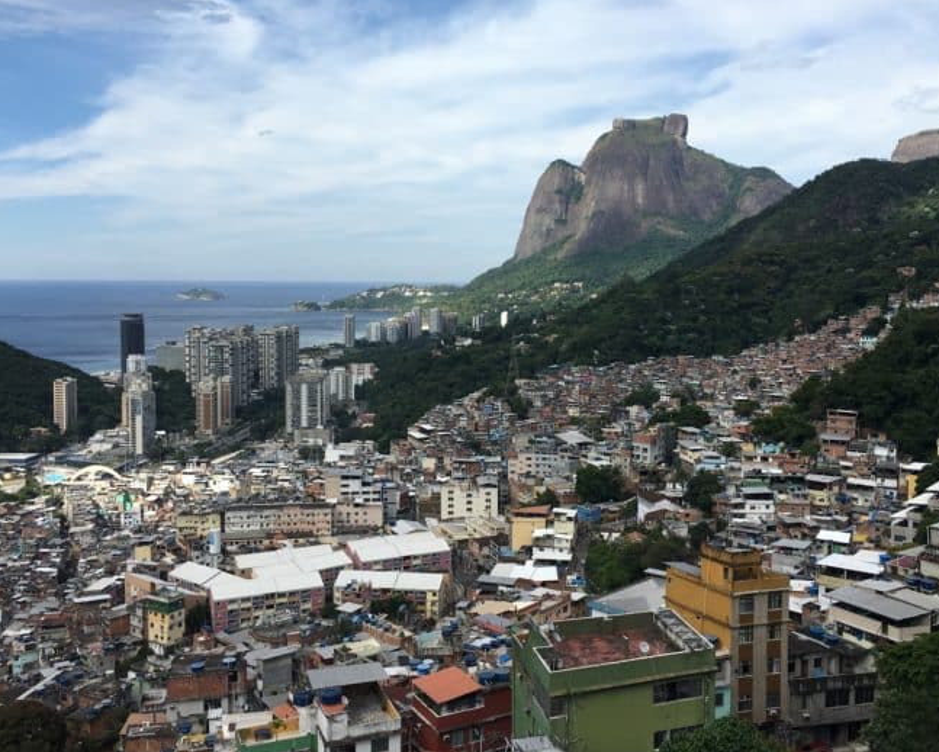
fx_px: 973
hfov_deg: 51.5
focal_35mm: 35
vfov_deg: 42.2
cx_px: 508
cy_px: 330
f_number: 2.2
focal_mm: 4.15
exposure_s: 1/1672
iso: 25
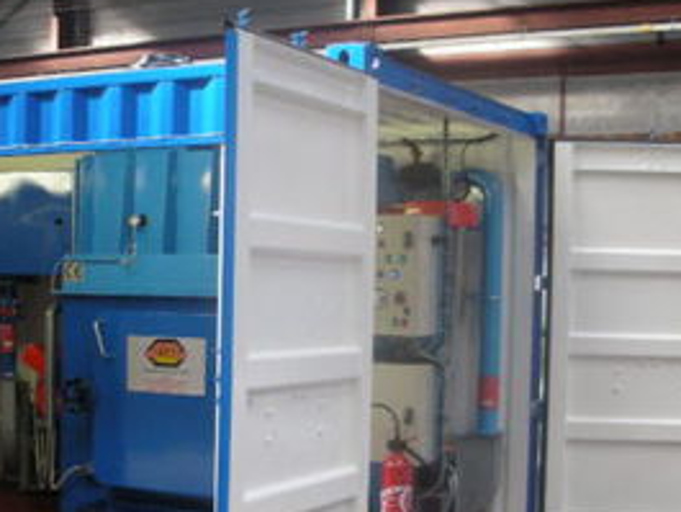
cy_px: 305
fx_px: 1299
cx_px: 141
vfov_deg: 22.2
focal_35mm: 66
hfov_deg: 28.8
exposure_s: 1/31
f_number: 2.8
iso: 82
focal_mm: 5.8
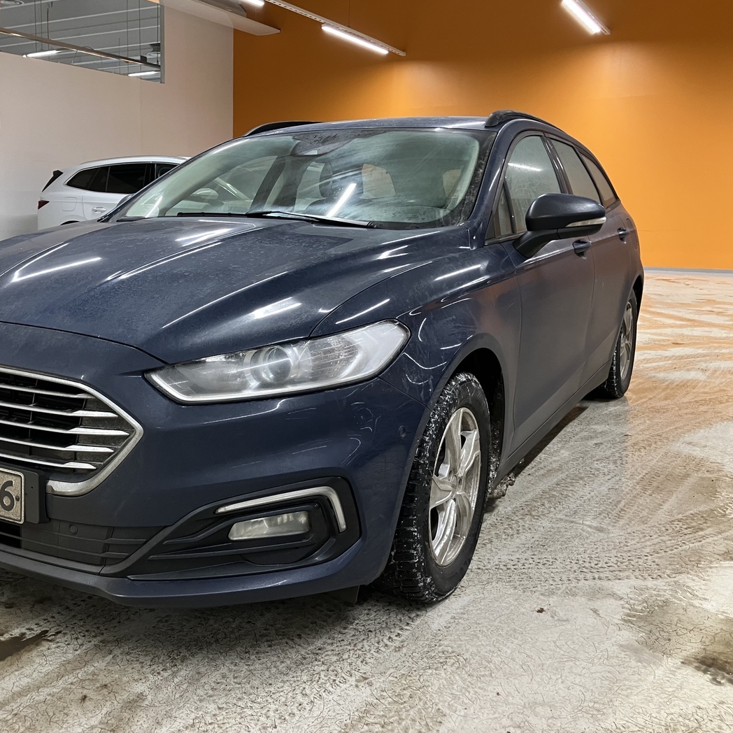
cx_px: 251
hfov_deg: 47.7
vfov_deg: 48.5
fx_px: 815
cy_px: 365
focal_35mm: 34
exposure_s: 1/54
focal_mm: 3.99
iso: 100
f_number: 1.8
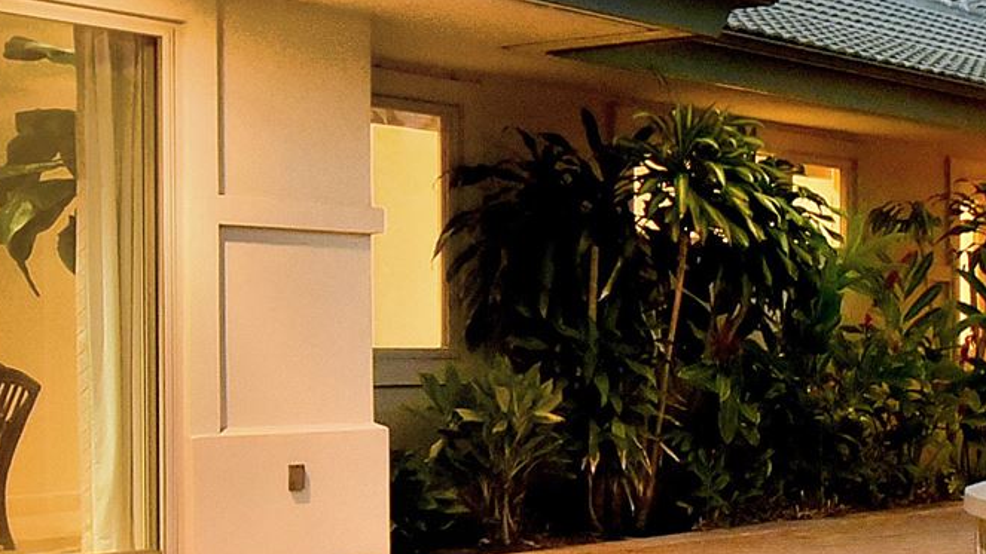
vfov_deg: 17.7
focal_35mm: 68
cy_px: 379
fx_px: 1778
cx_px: 1144
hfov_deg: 27.7
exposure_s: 1/13
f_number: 10
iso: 6400
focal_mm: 14
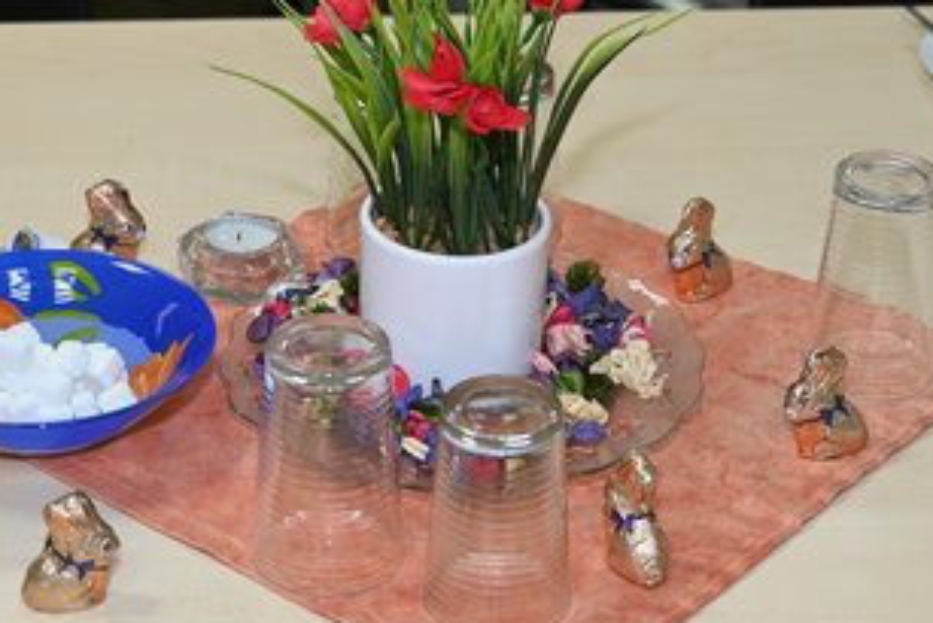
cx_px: 448
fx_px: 2411
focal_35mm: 93
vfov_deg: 14.7
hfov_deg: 21.9
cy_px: 298
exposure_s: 1/60
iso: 560
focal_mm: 62
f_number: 6
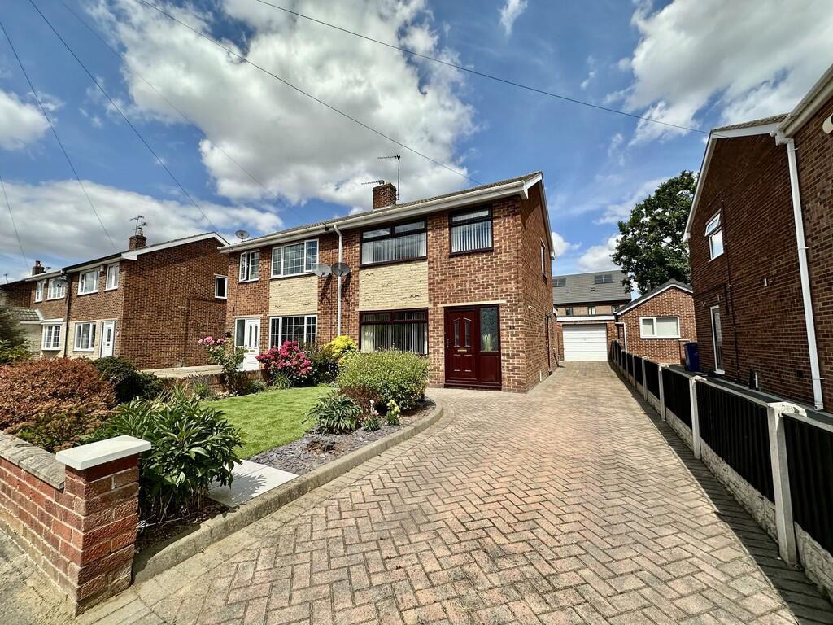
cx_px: 416
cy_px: 312
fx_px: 337
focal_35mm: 14
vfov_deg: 85.7
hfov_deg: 102.1
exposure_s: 1/2257
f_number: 2.2
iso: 50
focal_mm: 2.22
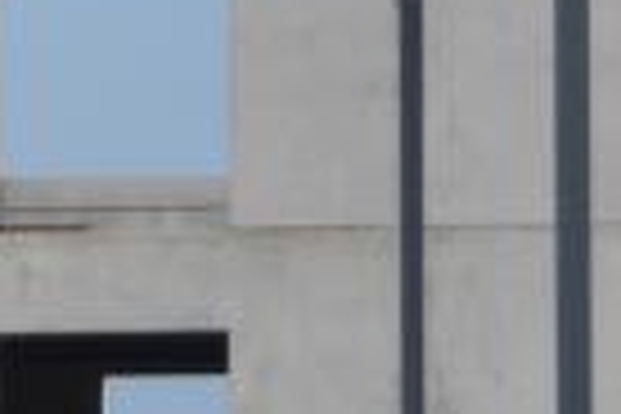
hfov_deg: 2.9
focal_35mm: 716
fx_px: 12350
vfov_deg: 1.9
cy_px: 374
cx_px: -387
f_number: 4.8
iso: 100
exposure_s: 1/80
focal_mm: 27.1
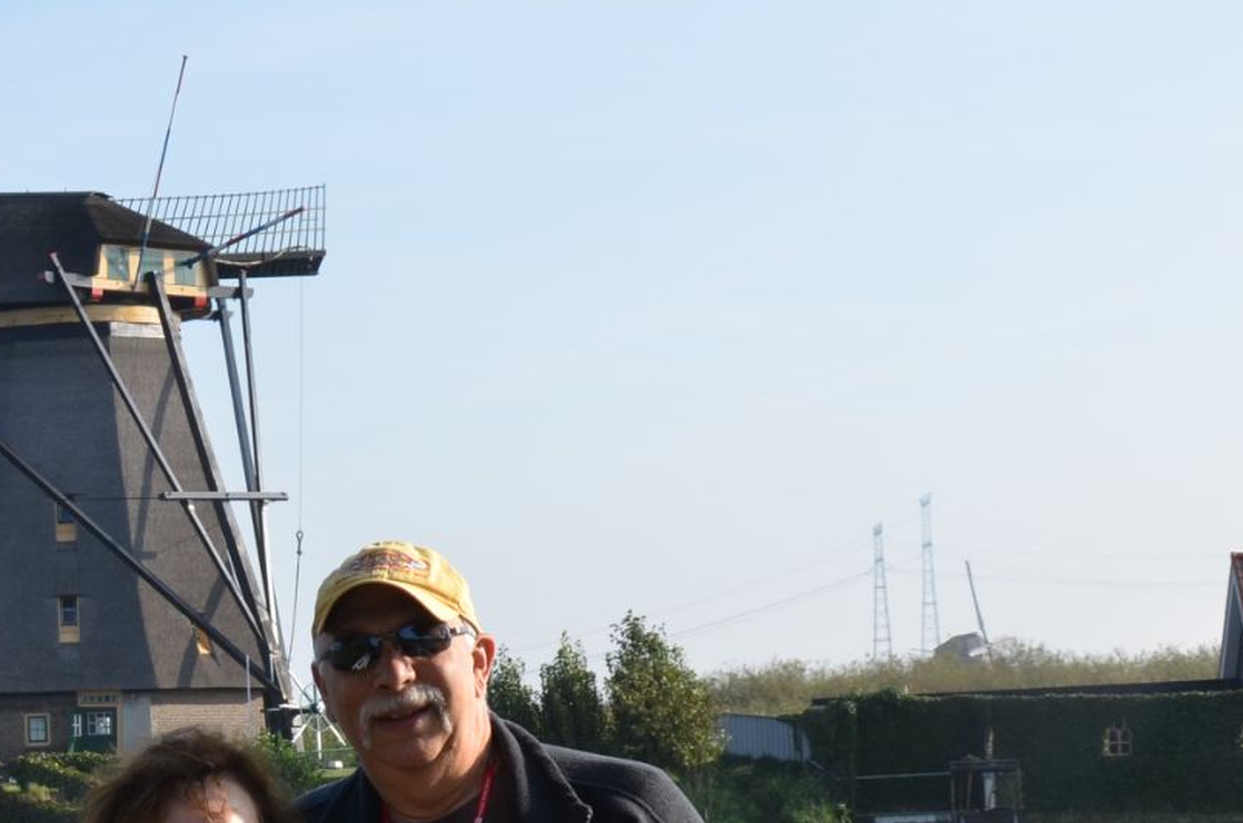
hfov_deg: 19.7
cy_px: 784
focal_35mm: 99
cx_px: -142
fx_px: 3410
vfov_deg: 13.6
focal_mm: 26
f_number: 8
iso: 200
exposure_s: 1/250
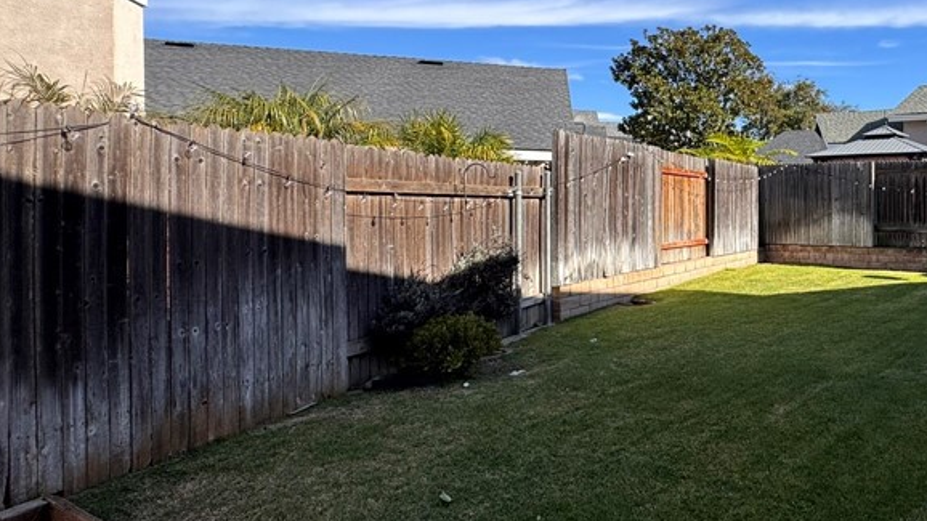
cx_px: 784
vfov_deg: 42.8
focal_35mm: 27
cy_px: 220
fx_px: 664
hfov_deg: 61.9
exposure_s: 1/1078
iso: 50
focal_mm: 2.22
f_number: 2.2
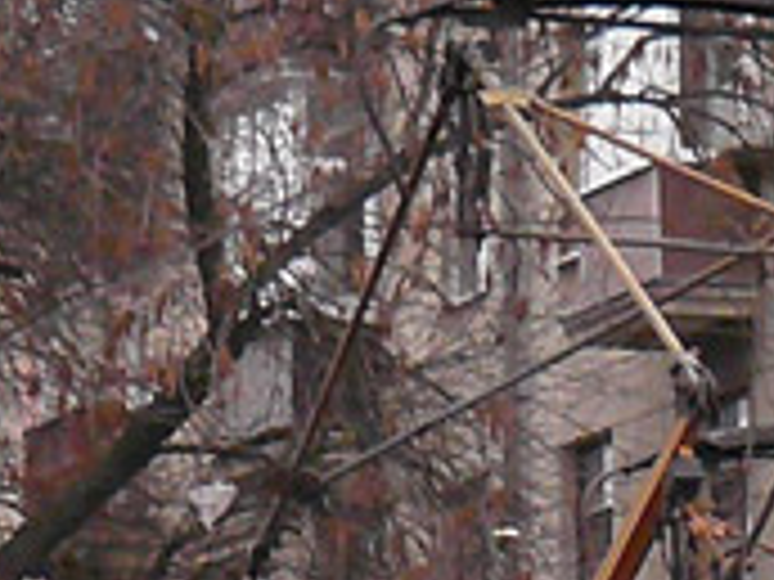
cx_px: 1300
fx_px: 8810
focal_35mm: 394
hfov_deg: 5.0
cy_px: 1093
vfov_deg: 3.7
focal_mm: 11
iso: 200
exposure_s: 1/800
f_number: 3.2
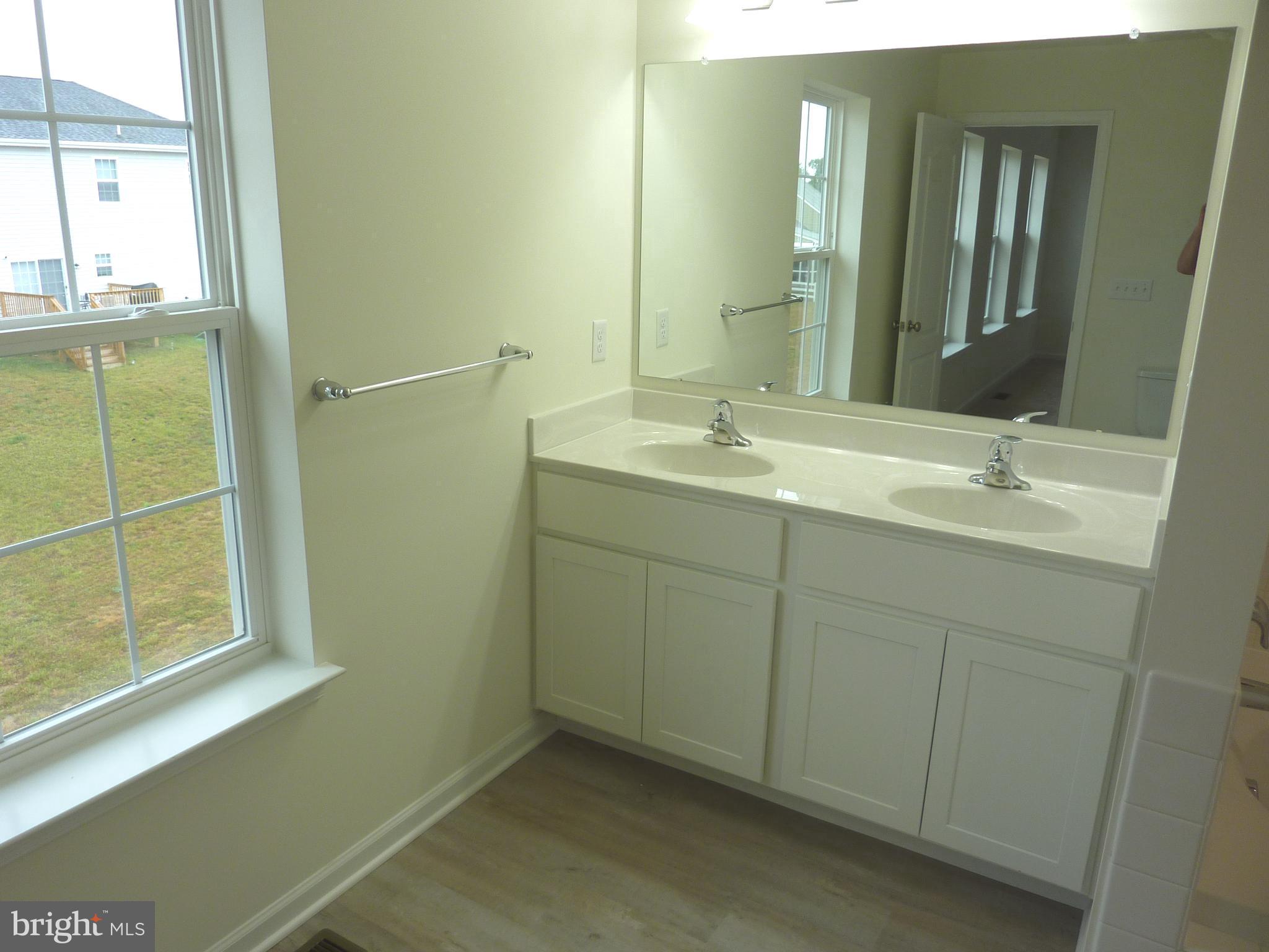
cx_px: 634
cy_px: 476
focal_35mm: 25
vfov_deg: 54.9
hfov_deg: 69.4
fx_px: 916
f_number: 3.3
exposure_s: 1/60
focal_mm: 4.1
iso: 80
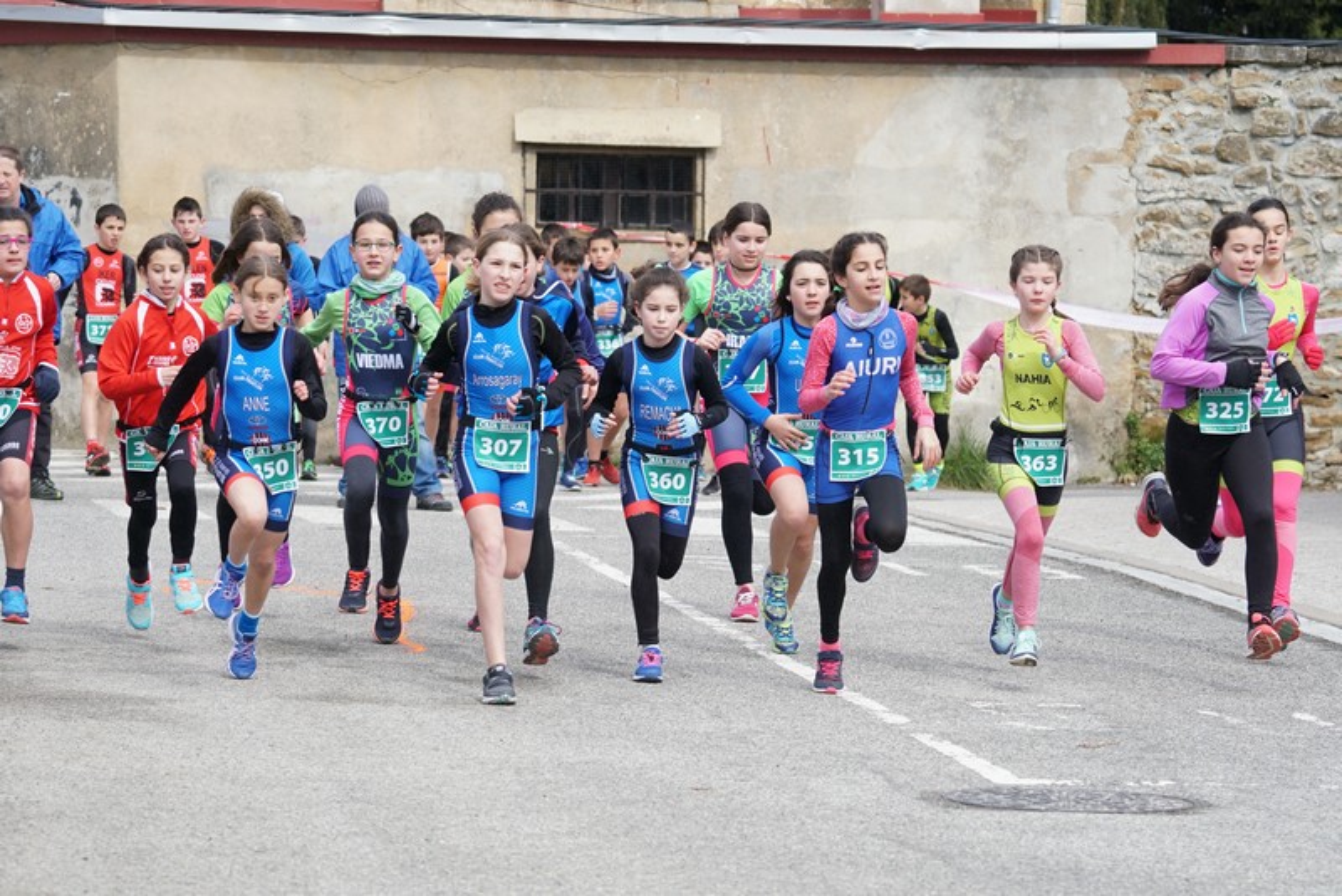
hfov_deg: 13.3
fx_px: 5761
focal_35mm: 154
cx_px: 671
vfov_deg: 8.9
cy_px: 448
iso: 640
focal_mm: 103
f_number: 5
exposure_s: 1/1250
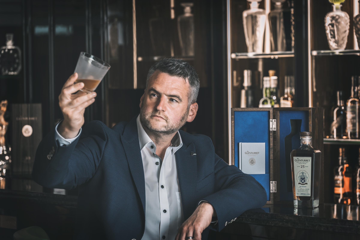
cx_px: 180
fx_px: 1370
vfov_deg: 10.0
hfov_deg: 15.0
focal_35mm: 137
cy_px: 120
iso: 640
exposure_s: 1/60
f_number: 5
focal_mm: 137
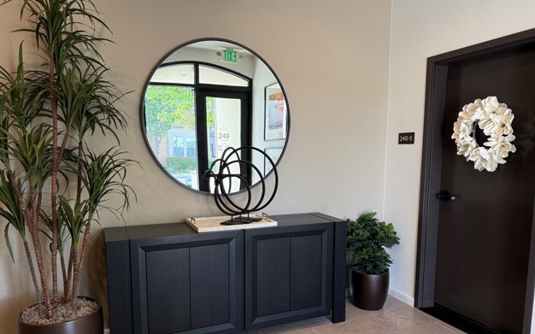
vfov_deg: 47.3
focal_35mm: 26
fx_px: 379
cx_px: 267
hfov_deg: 70.4
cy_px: 201
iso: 160
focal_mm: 6.76
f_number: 1.78
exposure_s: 1/188
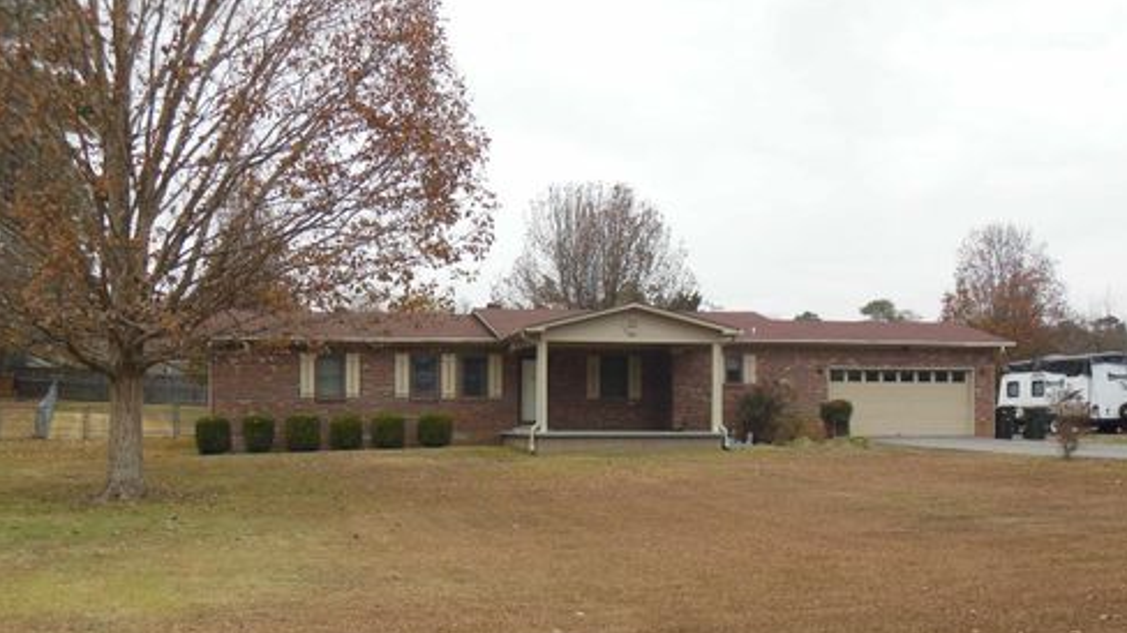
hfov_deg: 42.9
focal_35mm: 48
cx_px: 573
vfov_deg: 24.7
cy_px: 429
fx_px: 1434
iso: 125
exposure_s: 1/320
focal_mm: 7.7
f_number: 3.8
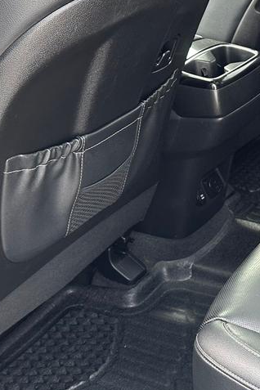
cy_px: 166
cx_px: 366
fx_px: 726
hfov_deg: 18.4
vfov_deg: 30.0
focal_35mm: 67
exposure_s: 1/121
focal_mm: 6.86
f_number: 1.78
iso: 100
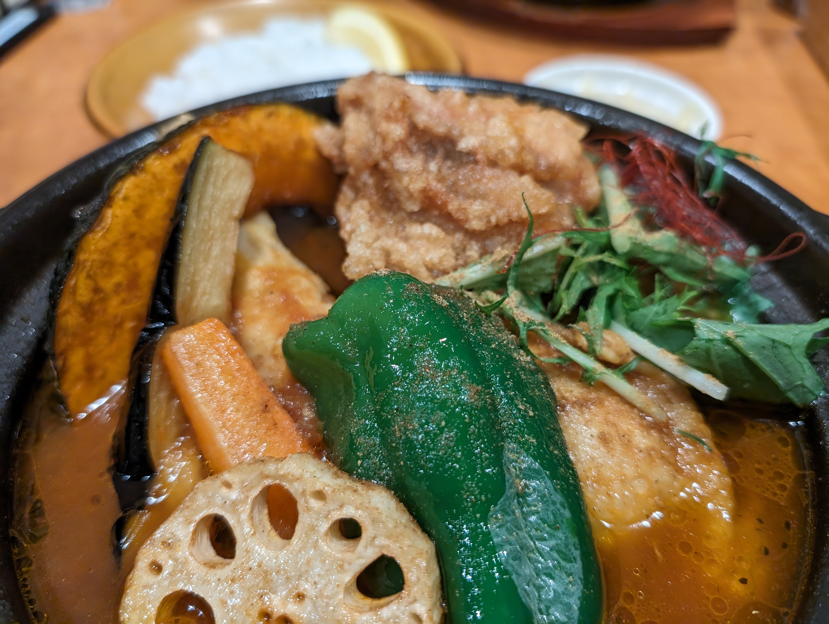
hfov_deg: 71.5
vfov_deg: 56.9
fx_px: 576
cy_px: 312
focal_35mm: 24
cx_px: 414
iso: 152
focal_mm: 6.9
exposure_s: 1/40.2
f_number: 1.68
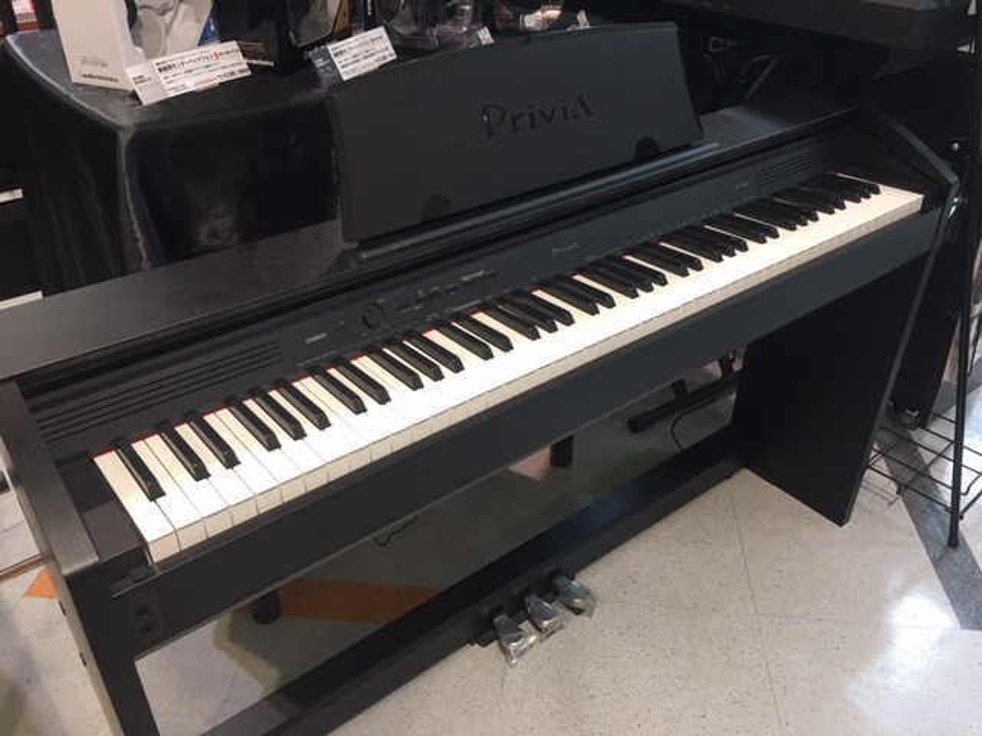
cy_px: 368
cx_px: 491
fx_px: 823
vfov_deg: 48.2
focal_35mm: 29
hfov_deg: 61.7
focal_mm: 4.15
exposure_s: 1/30
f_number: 2.2
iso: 40
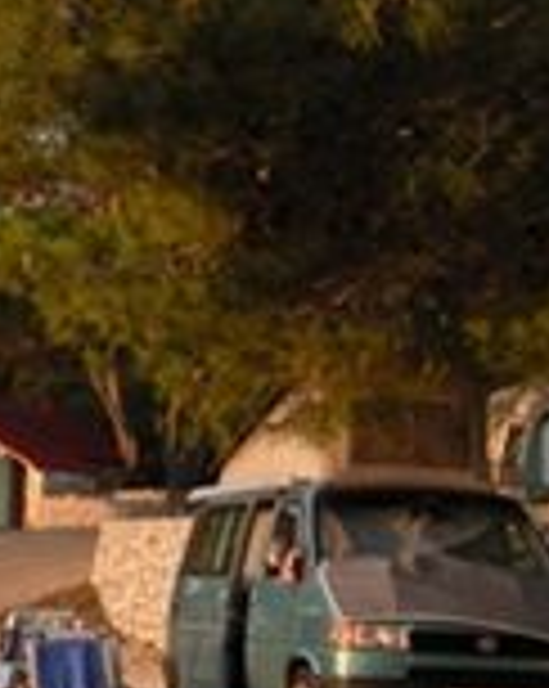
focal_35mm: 123
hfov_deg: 12.2
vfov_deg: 15.6
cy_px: 236
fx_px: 2503
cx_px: -148
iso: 50
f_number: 2.8
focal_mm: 5.7
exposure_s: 1/116
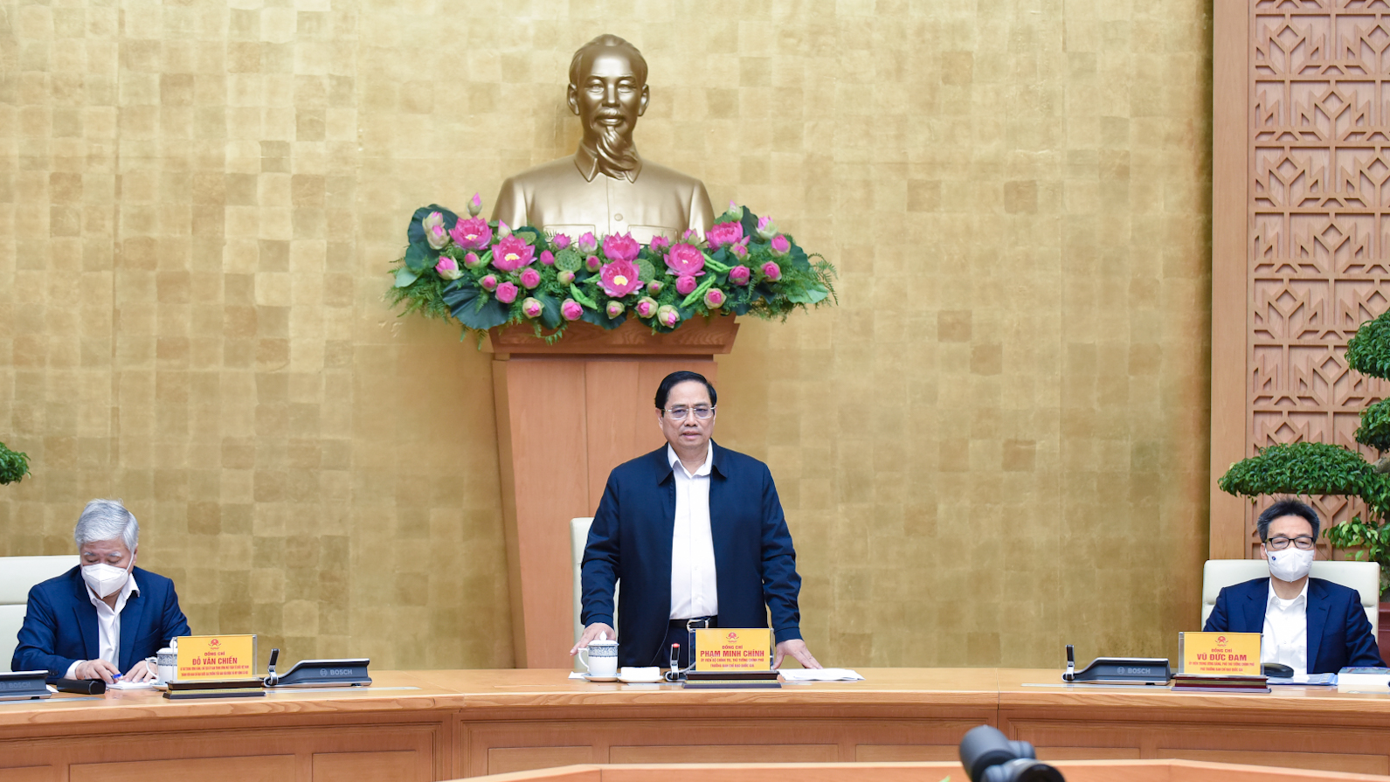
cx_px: 694
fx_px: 3686
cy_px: 429
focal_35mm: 100
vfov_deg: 12.1
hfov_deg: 21.4
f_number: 5
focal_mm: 95
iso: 2000
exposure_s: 1/250
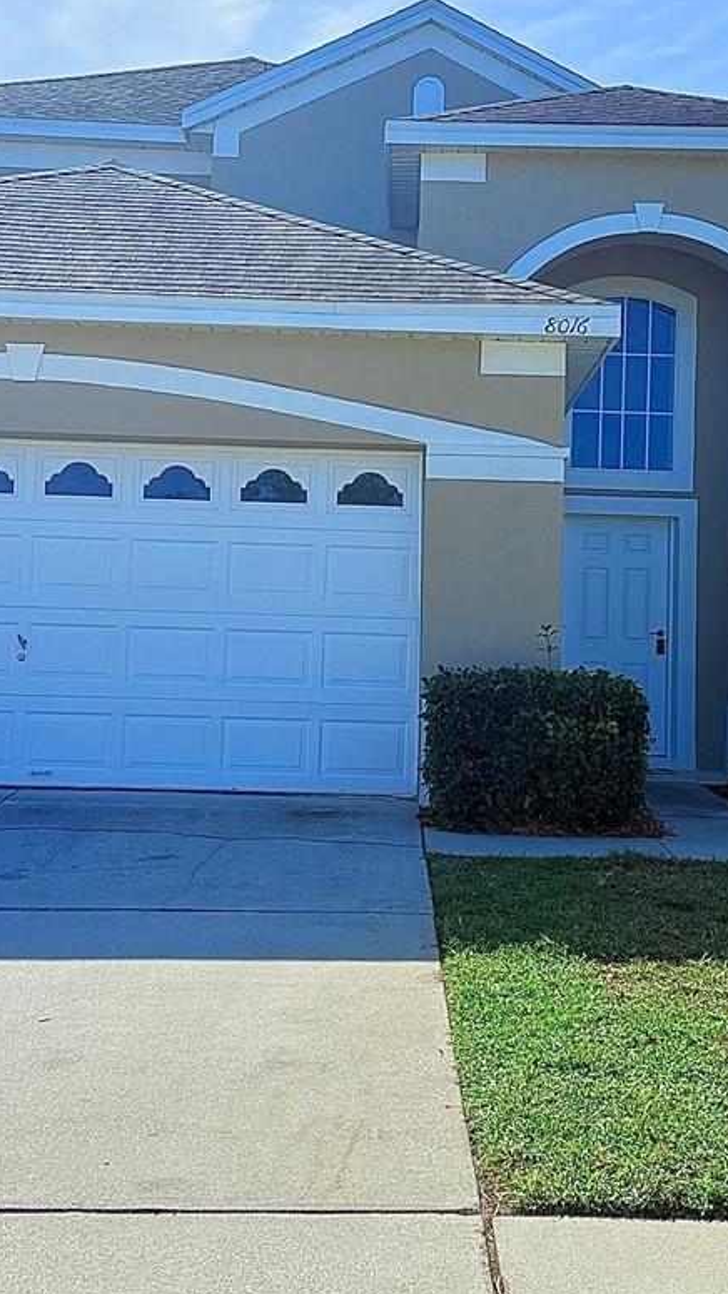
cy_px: 541
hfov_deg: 22.2
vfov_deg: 38.4
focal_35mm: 54
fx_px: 1853
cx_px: 419
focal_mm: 6.76
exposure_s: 1/5714
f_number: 1.78
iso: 100
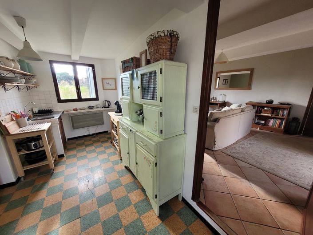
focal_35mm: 13
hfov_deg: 106.2
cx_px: 156
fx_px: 117
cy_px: 118
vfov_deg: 89.9
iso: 125
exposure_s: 1/60
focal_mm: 1.74
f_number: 2.2
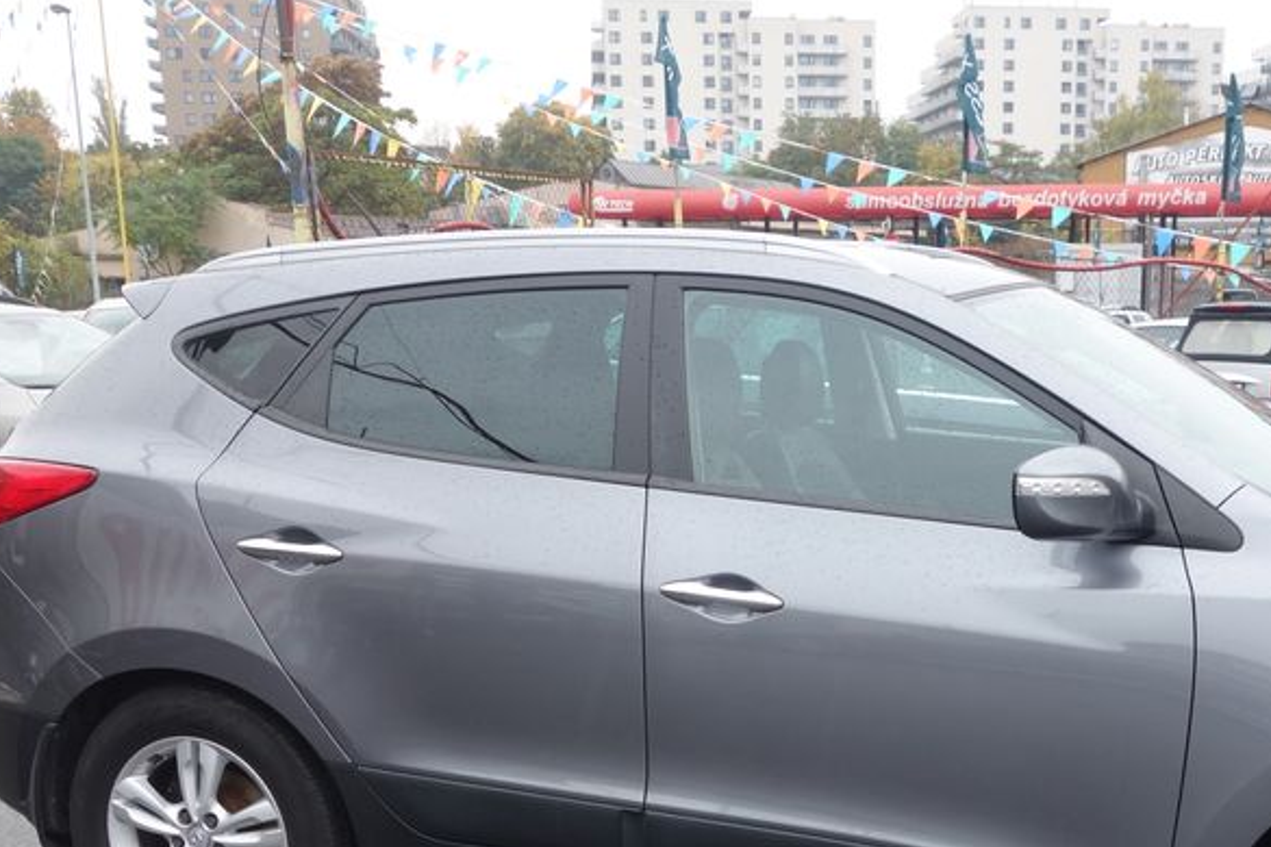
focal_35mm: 49
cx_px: 869
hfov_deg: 39.8
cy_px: 720
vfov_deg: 26.8
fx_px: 1730
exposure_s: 1/100
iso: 125
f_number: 5
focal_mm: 10.4
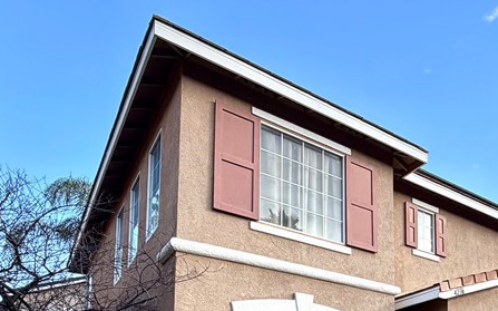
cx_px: 403
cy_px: 372
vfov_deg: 31.3
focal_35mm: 34
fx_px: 461
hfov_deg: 52.8
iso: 50
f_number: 2.2
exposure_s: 1/502
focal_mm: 2.22
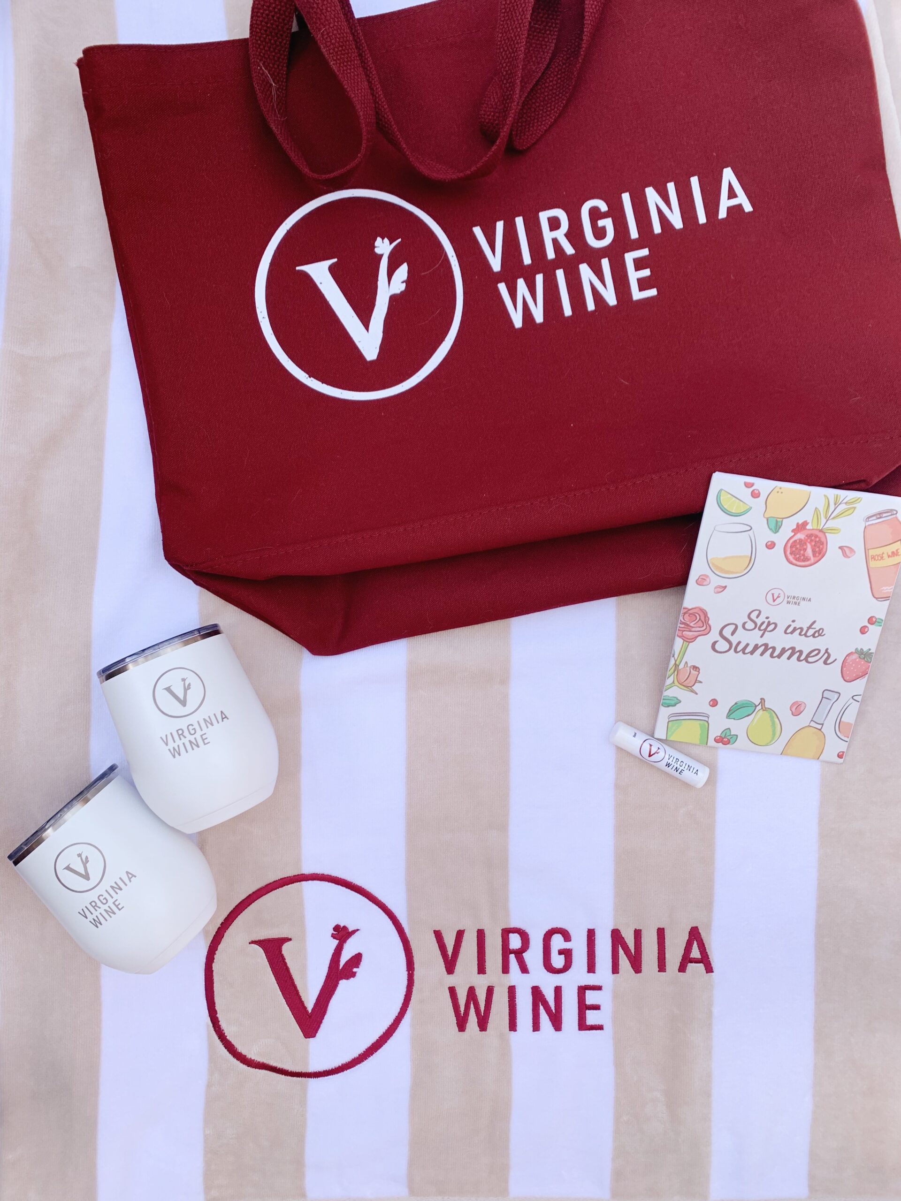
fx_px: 902
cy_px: 600
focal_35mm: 26
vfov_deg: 67.3
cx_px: 450
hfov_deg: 53.1
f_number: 1.8
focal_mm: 4.25
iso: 25
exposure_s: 1/749
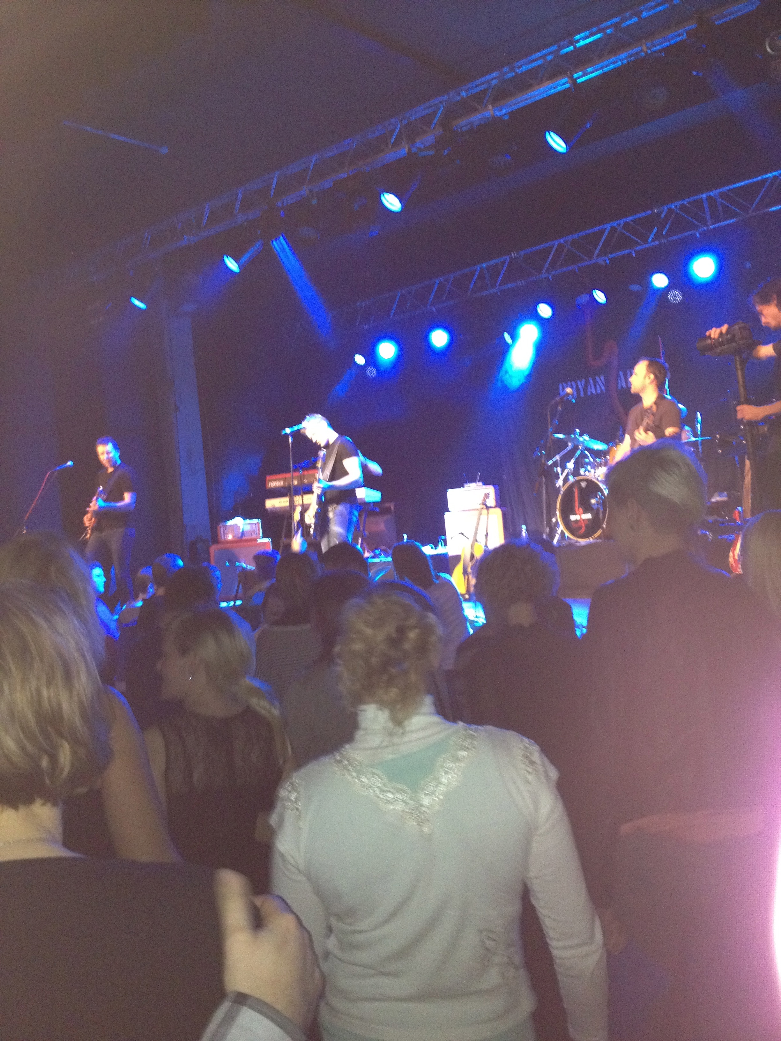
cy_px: 520
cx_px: 390
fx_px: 1053
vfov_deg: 52.6
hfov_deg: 40.7
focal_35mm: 35
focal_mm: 4.28
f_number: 2.4
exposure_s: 1/16
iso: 400
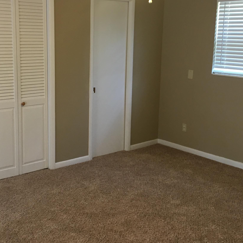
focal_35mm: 47
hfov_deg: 36.0
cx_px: 103
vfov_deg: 36.0
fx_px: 373
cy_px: 101
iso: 80
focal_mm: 4.15
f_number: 2.2
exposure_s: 1/30
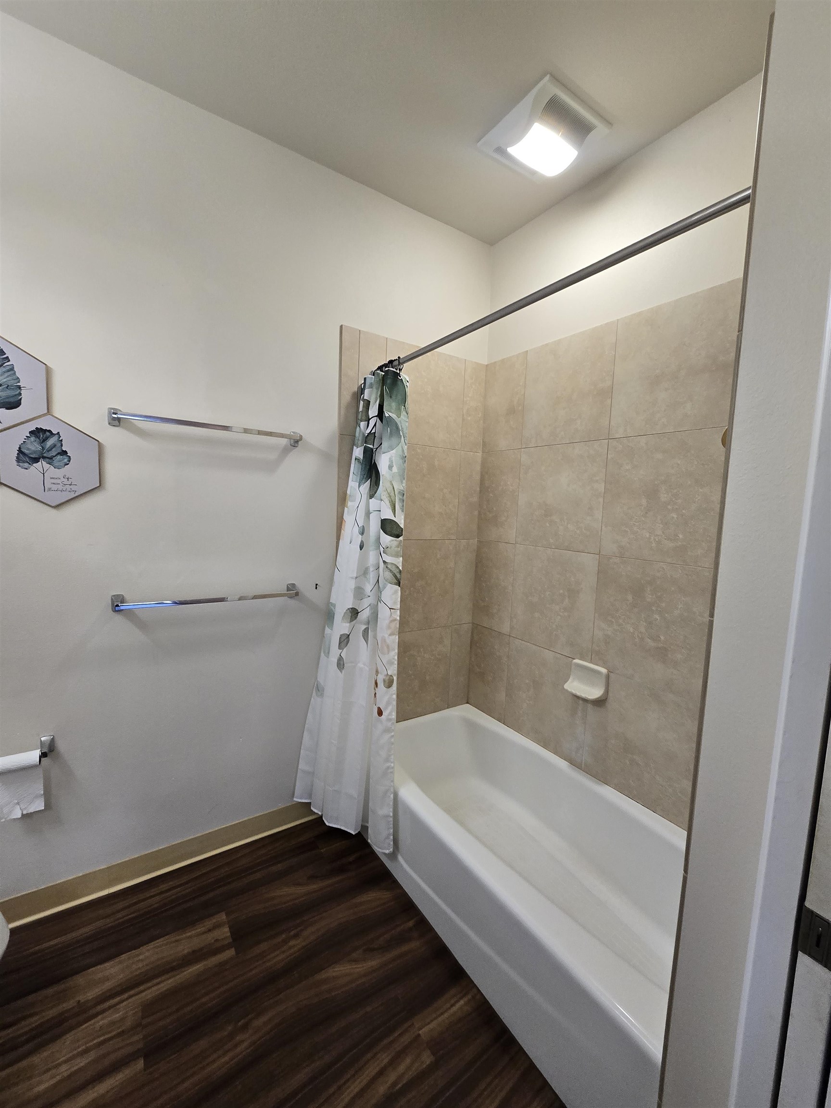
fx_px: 416
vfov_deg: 106.2
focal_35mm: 13
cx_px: 416
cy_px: 554
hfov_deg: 89.9
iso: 200
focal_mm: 2.2
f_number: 2.2
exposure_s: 1/60
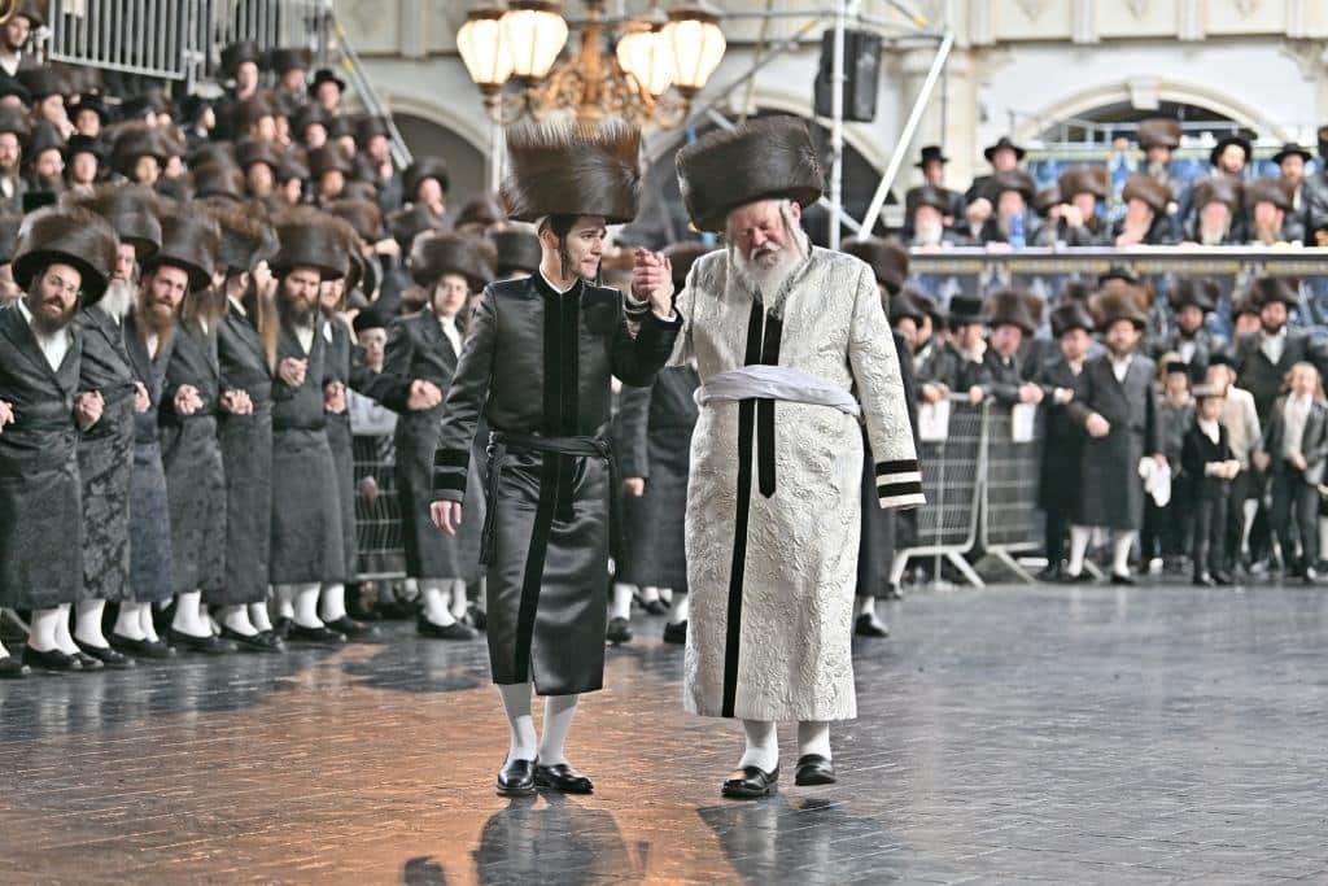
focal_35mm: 110
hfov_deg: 18.6
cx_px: 664
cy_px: 443
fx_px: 4058
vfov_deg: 12.5
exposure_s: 1/125
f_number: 2.8
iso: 400
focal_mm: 110
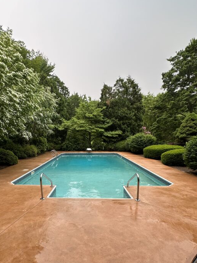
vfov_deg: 77.2
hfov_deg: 62.9
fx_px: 159
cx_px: 79
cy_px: 169
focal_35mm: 21
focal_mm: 2.22
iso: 40
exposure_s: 1/289
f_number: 2.2
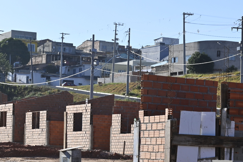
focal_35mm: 142
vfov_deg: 9.6
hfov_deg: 14.5
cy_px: 126
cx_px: 122
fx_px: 958
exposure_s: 1/100
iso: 125
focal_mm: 52
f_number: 14
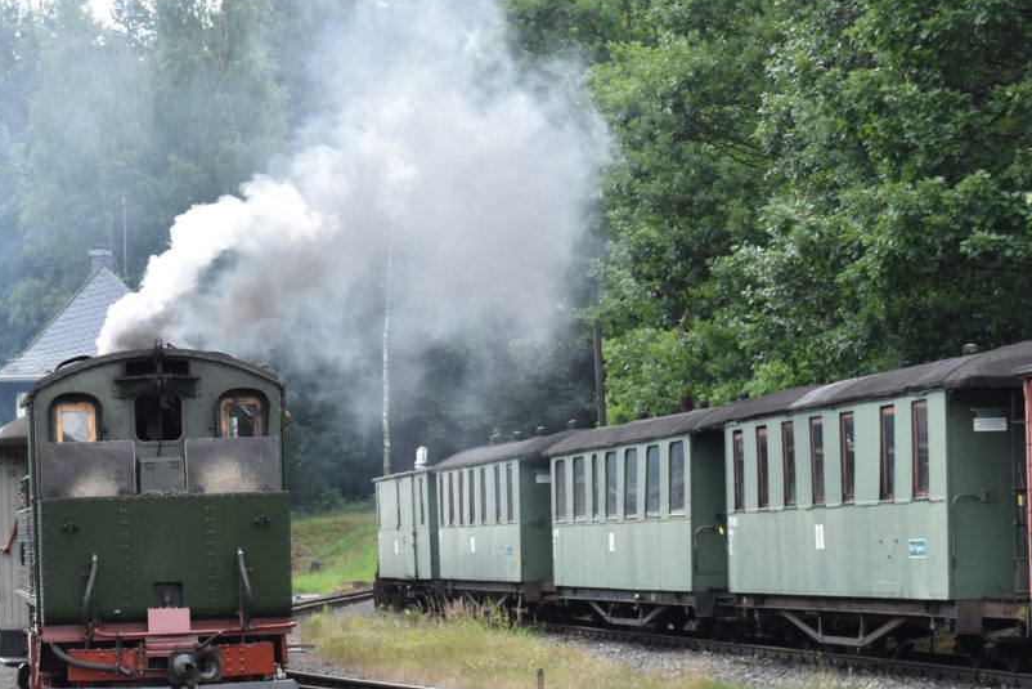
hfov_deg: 14.8
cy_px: 486
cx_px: 366
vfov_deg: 9.9
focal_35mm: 139
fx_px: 3981
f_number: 7.1
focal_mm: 55
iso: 400
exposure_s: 1/200
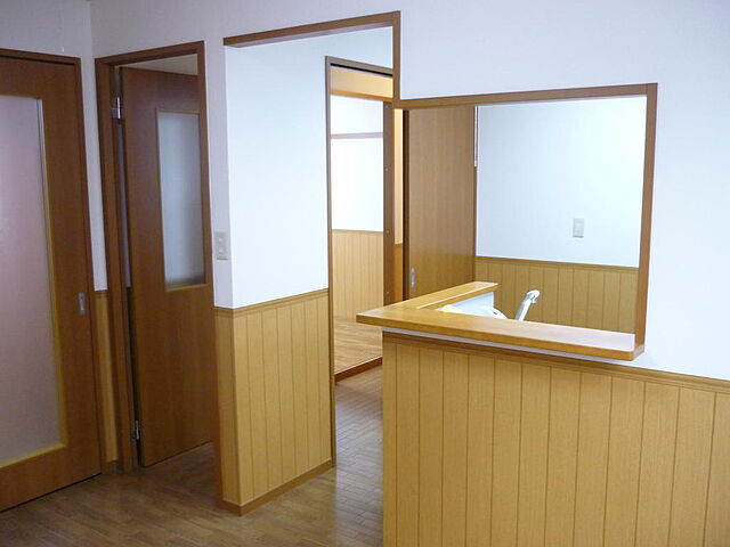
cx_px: 365
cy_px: 274
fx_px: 696
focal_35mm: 33
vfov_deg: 42.9
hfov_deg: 55.4
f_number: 2.8
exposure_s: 1/15
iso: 400
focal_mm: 5.5
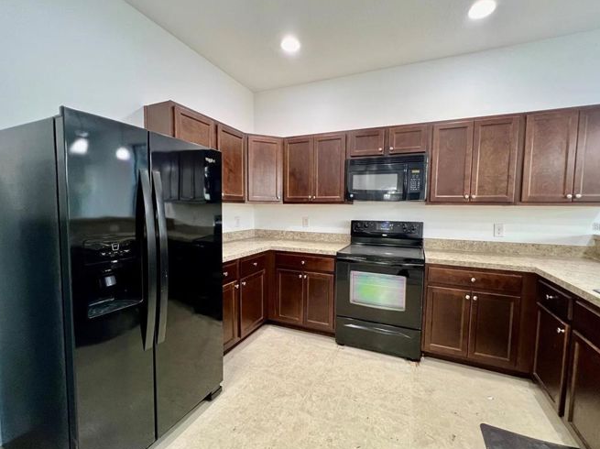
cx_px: 308
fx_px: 242
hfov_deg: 102.1
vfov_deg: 85.6
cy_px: 226
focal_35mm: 14
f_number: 1.8
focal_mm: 1.57
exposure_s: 1/60
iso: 320
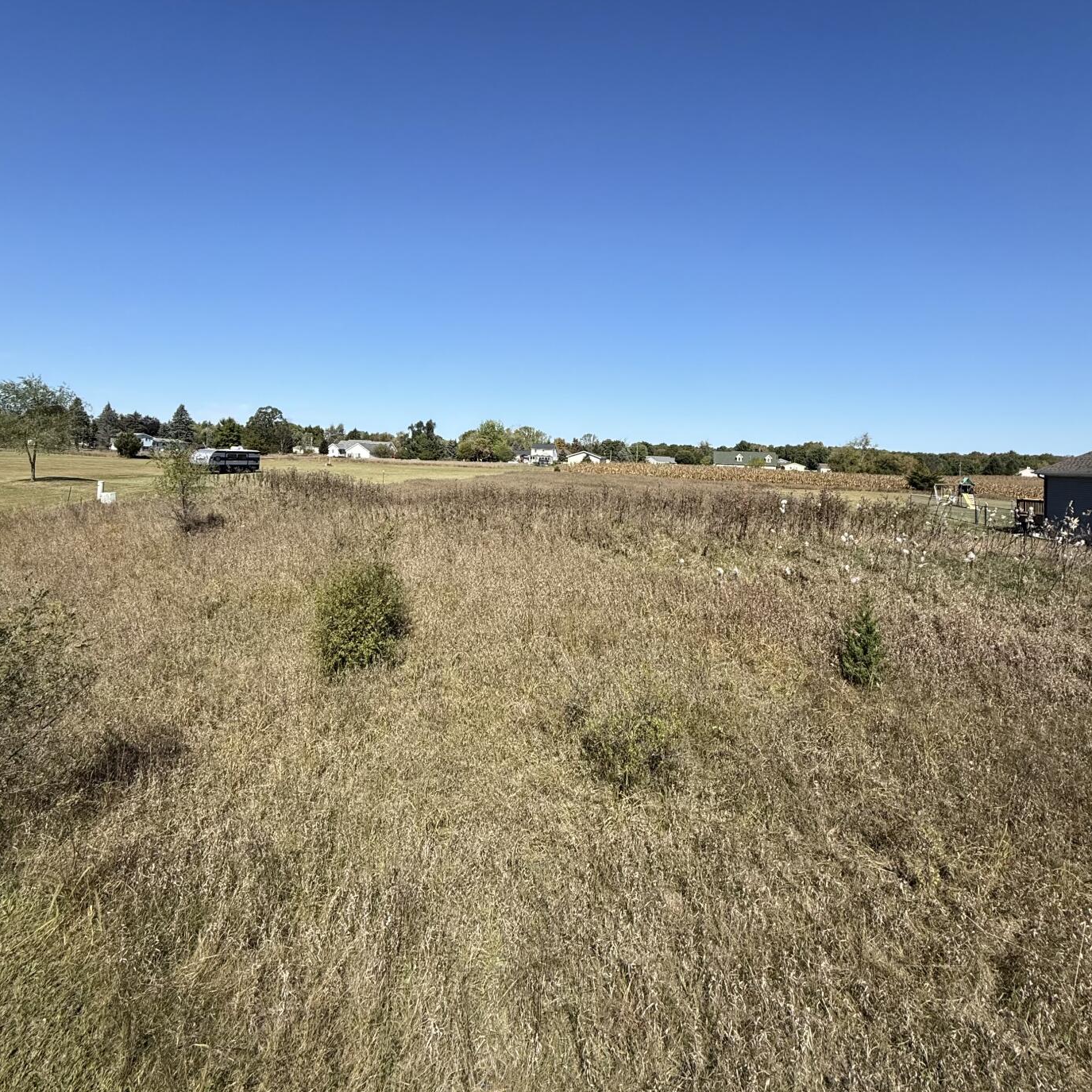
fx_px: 642
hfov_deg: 80.7
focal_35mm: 18
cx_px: 530
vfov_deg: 79.9
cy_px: 444
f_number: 2.2
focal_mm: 2.22
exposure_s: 1/2410
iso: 50
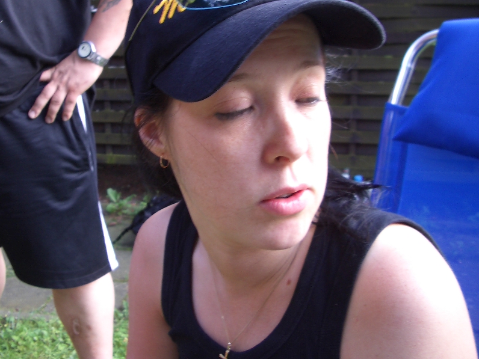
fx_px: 623
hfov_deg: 41.9
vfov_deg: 32.1
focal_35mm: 45
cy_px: 141
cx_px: 196
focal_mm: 5.8
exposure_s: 1/60
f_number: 2.6
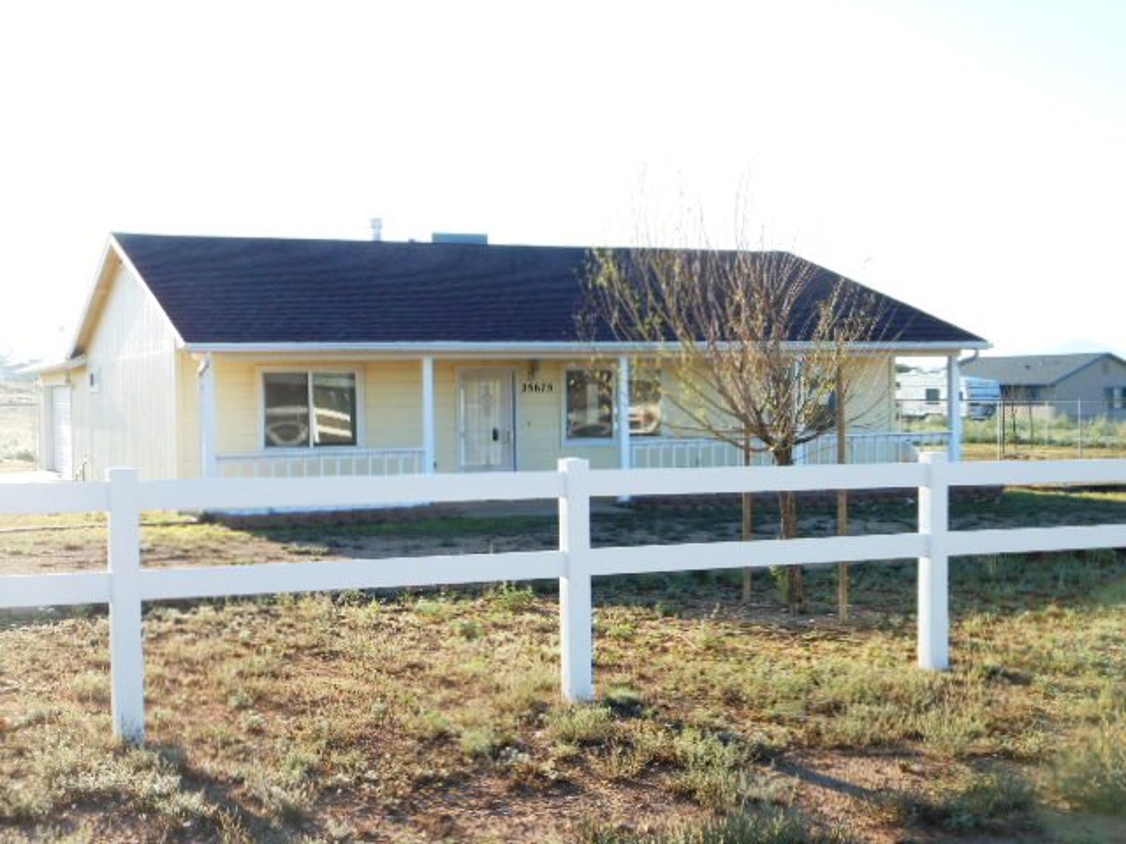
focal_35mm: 50
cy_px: 422
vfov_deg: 29.1
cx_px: 563
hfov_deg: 38.2
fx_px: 1626
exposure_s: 1/200
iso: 80
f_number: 4
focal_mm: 8.9
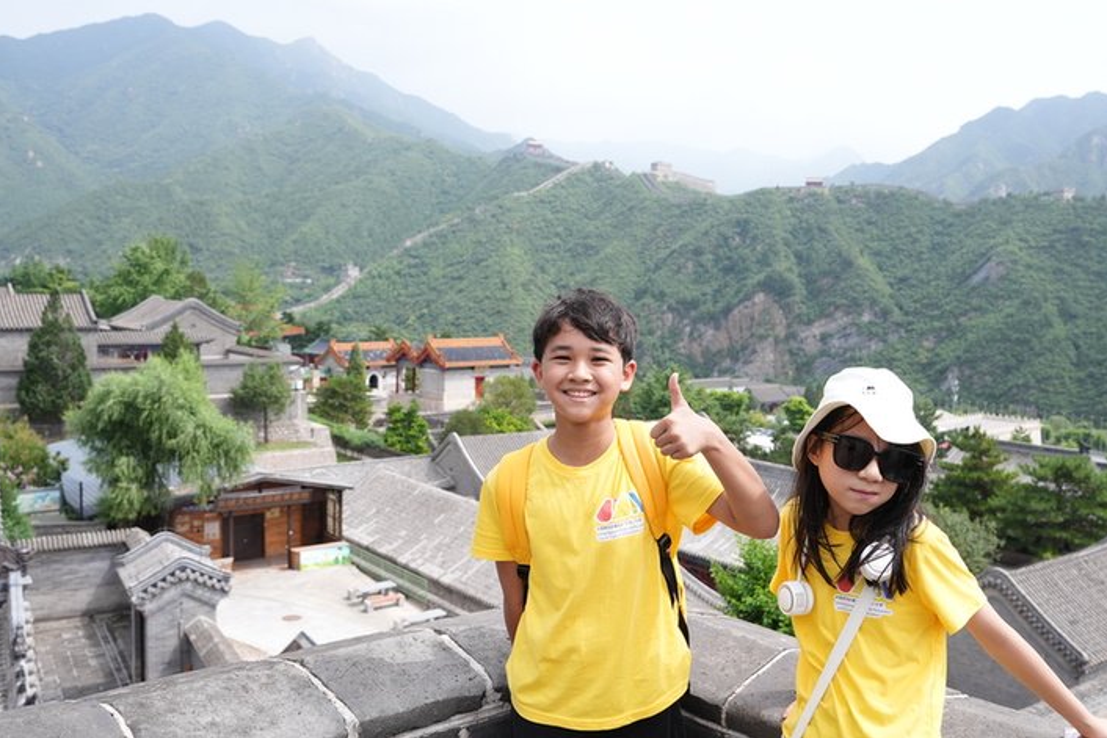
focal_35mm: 34
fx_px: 1046
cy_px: 357
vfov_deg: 38.9
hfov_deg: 55.3
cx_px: 677
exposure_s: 1/1250
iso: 320
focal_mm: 23
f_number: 4.5
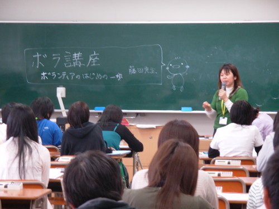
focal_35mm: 142
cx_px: 140
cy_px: 104
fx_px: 1144
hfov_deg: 13.9
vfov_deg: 10.4
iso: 137
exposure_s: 1/11.3
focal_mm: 23.5
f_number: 4.5
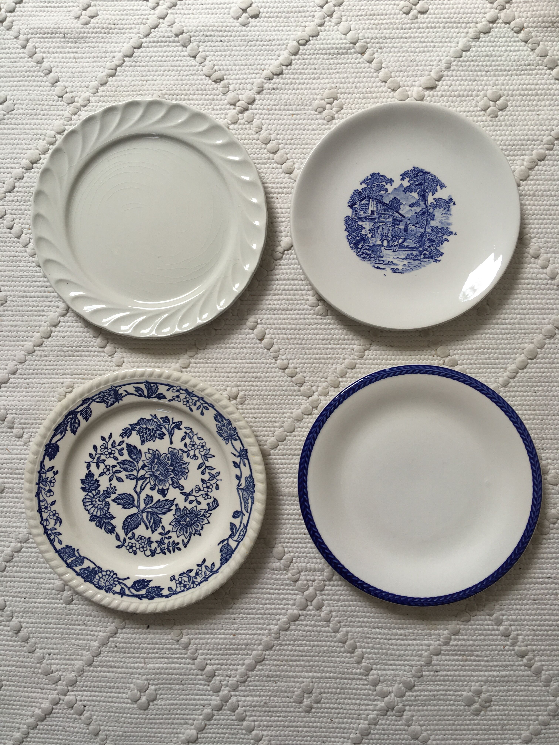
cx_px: 280
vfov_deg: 61.7
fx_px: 624
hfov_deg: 48.2
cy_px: 372
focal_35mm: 29
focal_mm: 4.15
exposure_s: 1/100
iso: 25
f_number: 2.2
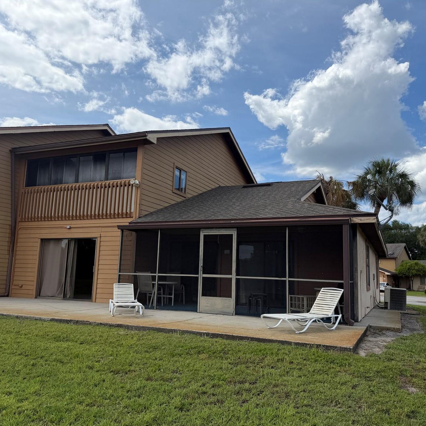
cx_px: 200
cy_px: 216
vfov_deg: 55.6
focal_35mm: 29
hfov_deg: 55.6
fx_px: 404
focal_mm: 6.76
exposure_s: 1/5714
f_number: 1.78
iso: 80
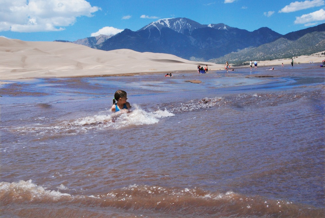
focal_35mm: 48
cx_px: 162
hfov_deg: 41.1
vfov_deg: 28.2
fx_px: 434
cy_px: 109
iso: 400
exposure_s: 1/250
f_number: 29
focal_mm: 32
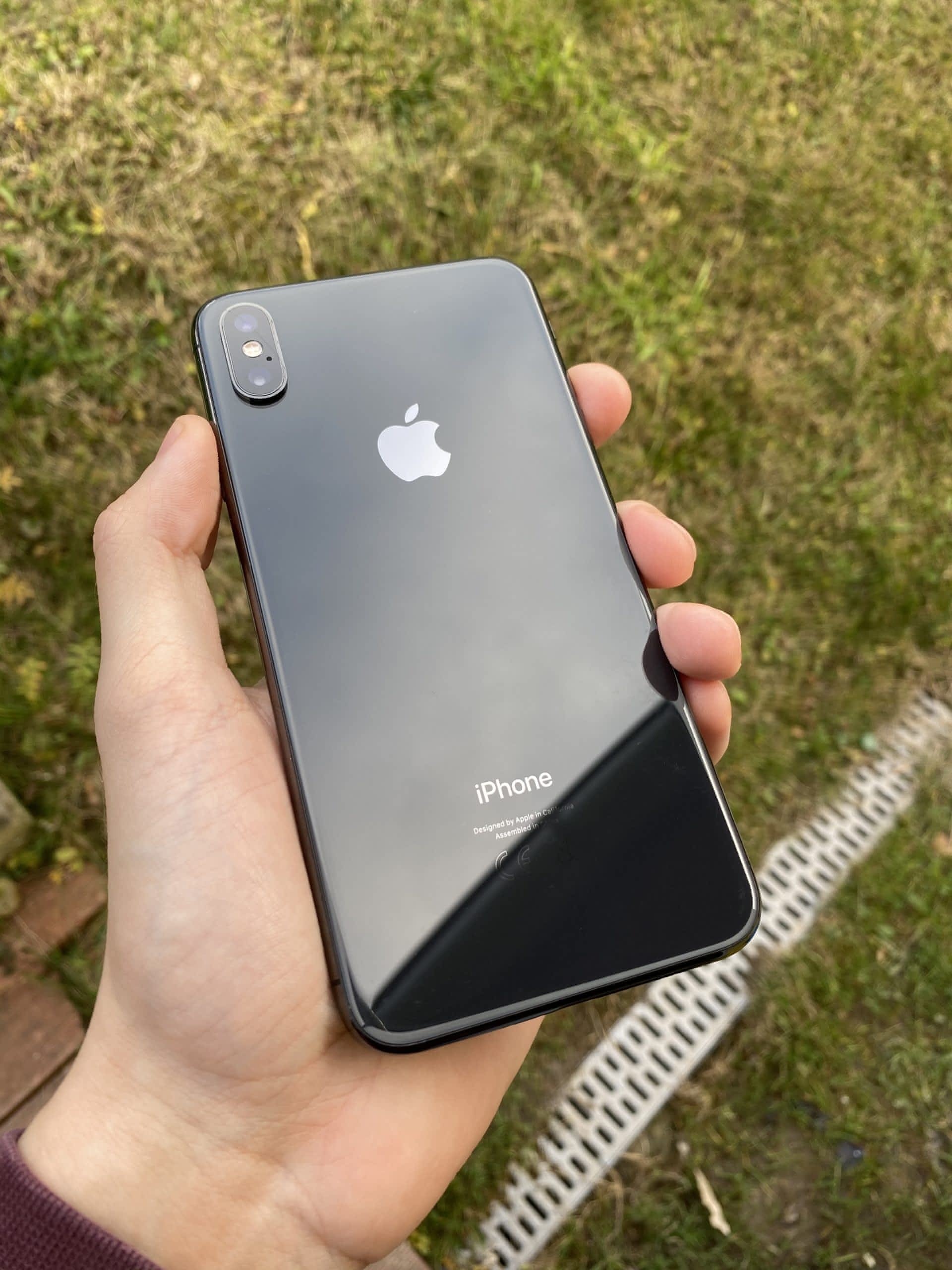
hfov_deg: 53.1
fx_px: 953
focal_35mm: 26
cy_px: 635
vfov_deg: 67.3
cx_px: 476
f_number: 1.8
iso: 32
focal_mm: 4.25
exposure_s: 1/128
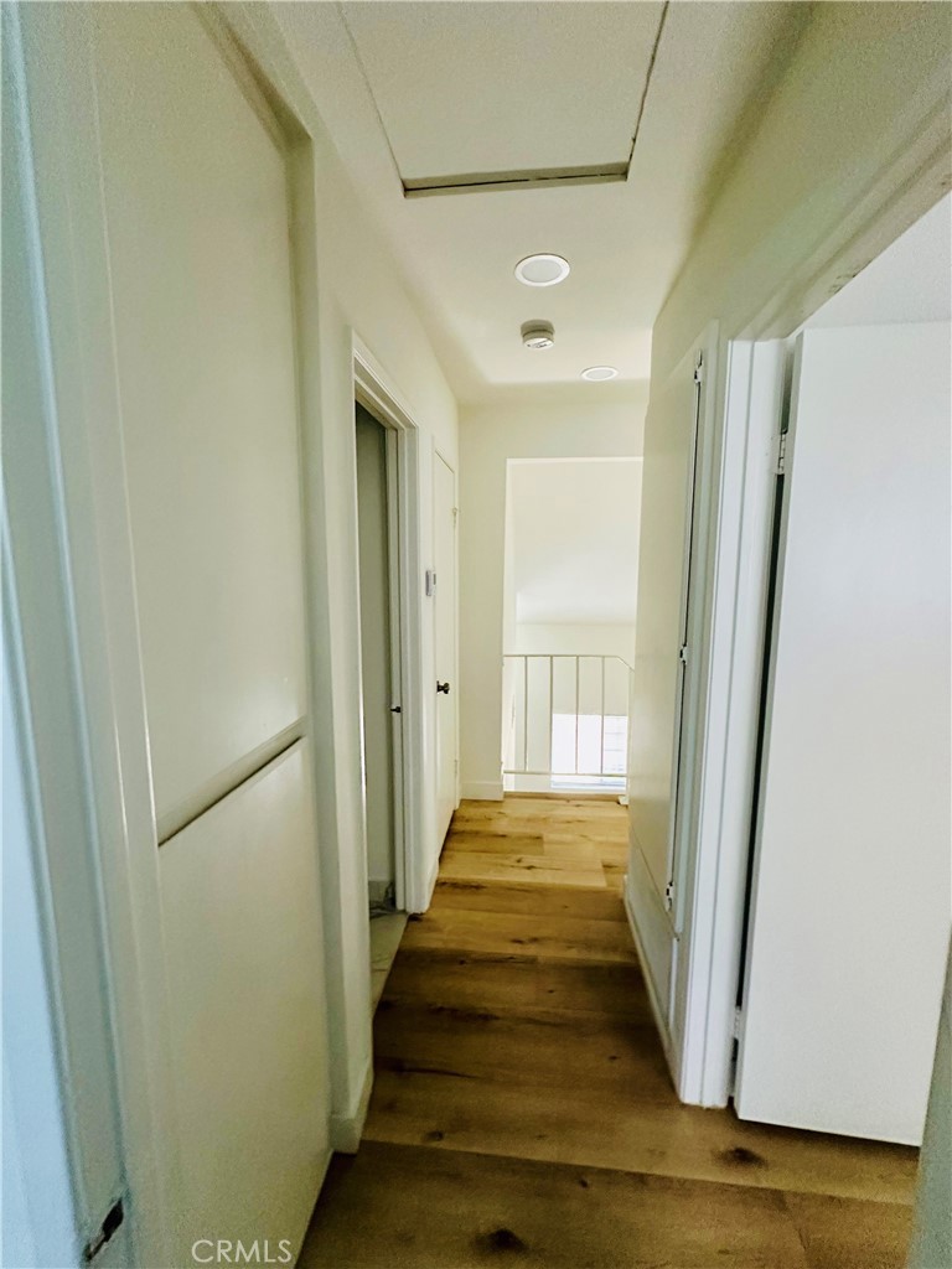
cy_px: 634
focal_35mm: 14
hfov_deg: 85.7
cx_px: 476
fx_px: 513
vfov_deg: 102.1
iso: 640
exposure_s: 1/60
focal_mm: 2.22
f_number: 2.2
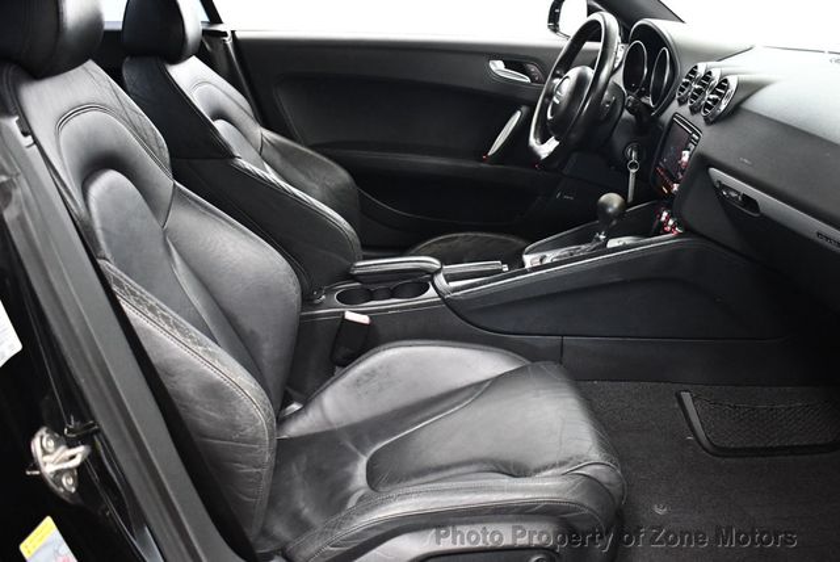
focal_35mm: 36
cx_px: 420
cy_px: 281
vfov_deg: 36.9
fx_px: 841
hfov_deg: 53.1
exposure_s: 1/60
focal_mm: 18
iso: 3200
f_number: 3.5
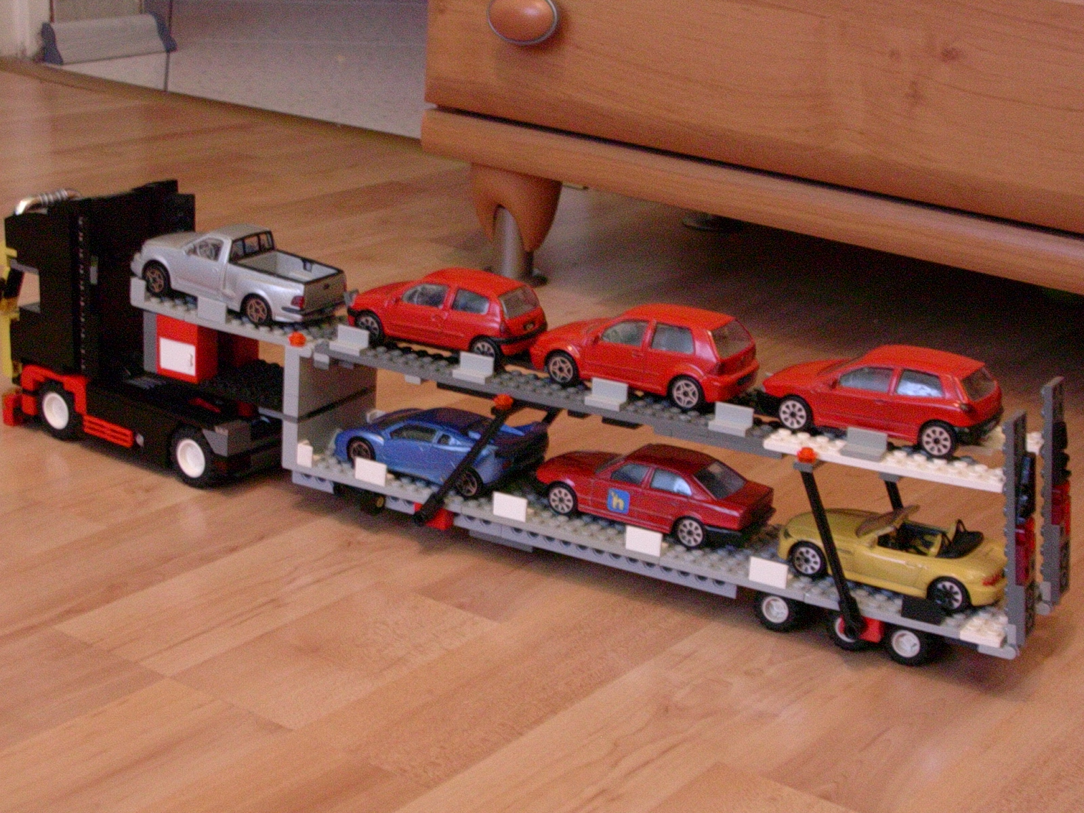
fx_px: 1973
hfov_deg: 30.7
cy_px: 406
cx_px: 542
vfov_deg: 23.3
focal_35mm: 63
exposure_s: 1/2.3
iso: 200
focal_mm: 9.6
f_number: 3.5
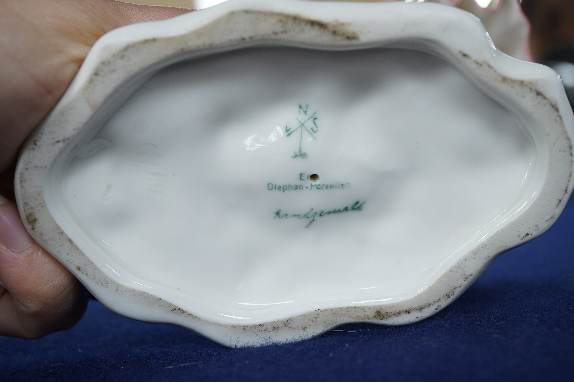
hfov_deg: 42.7
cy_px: 188
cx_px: 285
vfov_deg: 29.2
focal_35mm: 46
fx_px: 733
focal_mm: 30
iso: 1250
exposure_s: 1/125
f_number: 8
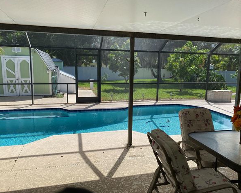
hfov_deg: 62.1
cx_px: 131
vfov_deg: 51.5
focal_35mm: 28
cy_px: 98
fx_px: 200
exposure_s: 1/1927
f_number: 1.8
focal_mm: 4.25
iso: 32
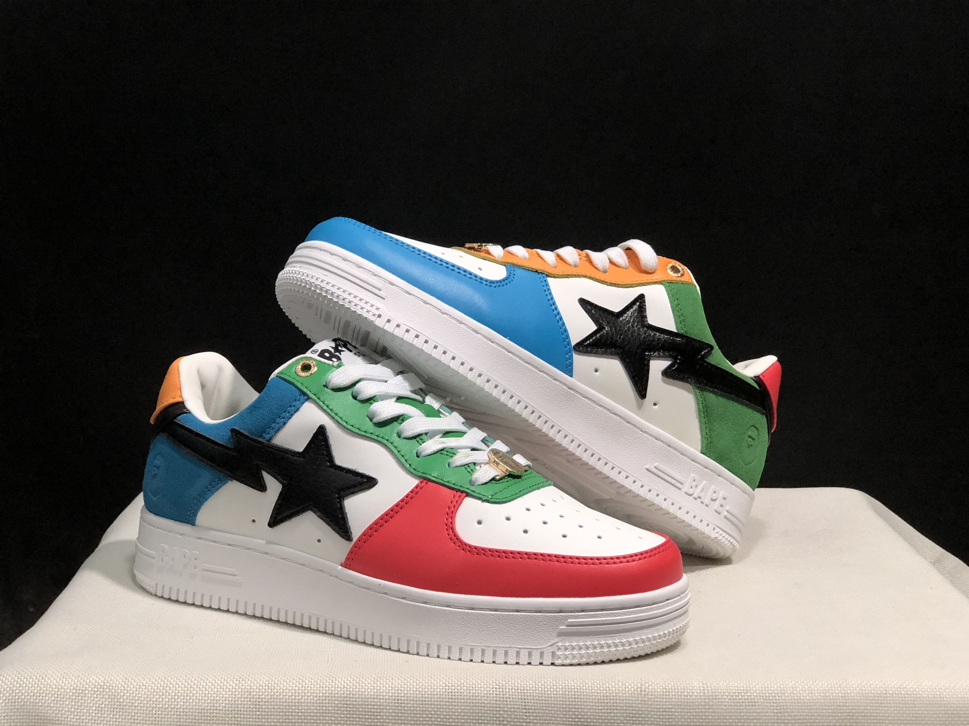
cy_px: 363
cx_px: 484
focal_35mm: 57
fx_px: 1596
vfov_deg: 25.7
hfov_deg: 33.8
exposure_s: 1/30
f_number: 2.8
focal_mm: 6.6
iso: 64
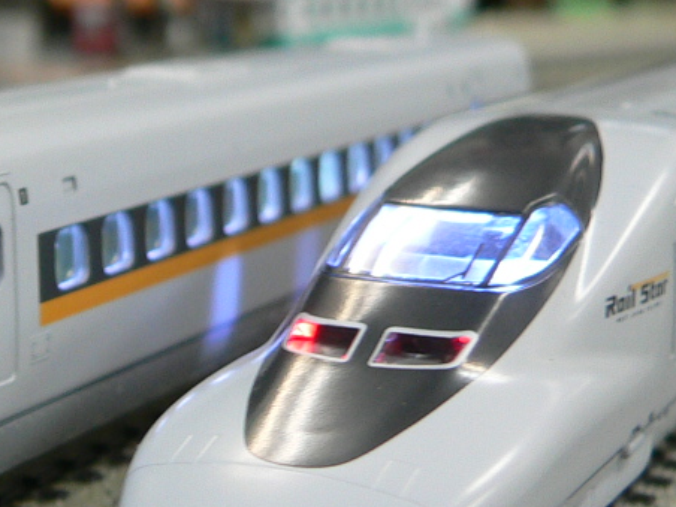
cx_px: -9
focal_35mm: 102
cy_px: 347
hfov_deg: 18.7
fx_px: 1992
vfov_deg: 14.5
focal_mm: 6
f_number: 2.8
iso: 100
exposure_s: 1/10
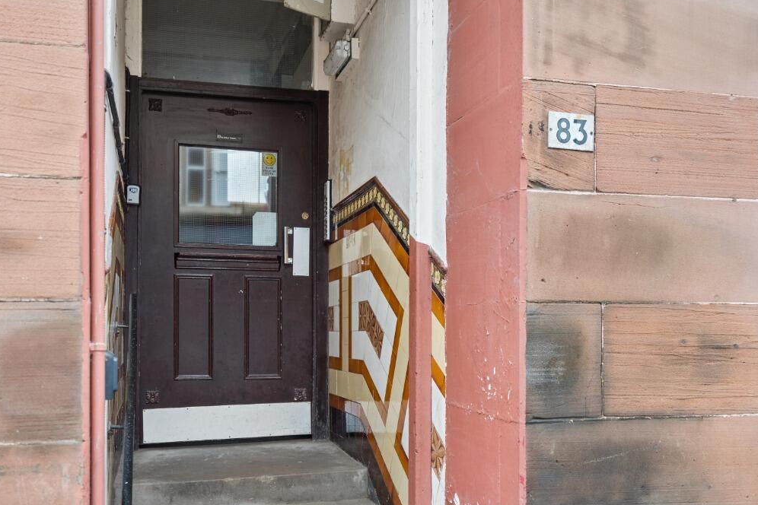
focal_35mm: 36
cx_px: 374
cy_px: 248
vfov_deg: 36.9
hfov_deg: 53.1
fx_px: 758
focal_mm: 35
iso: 800
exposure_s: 1/125
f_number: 4
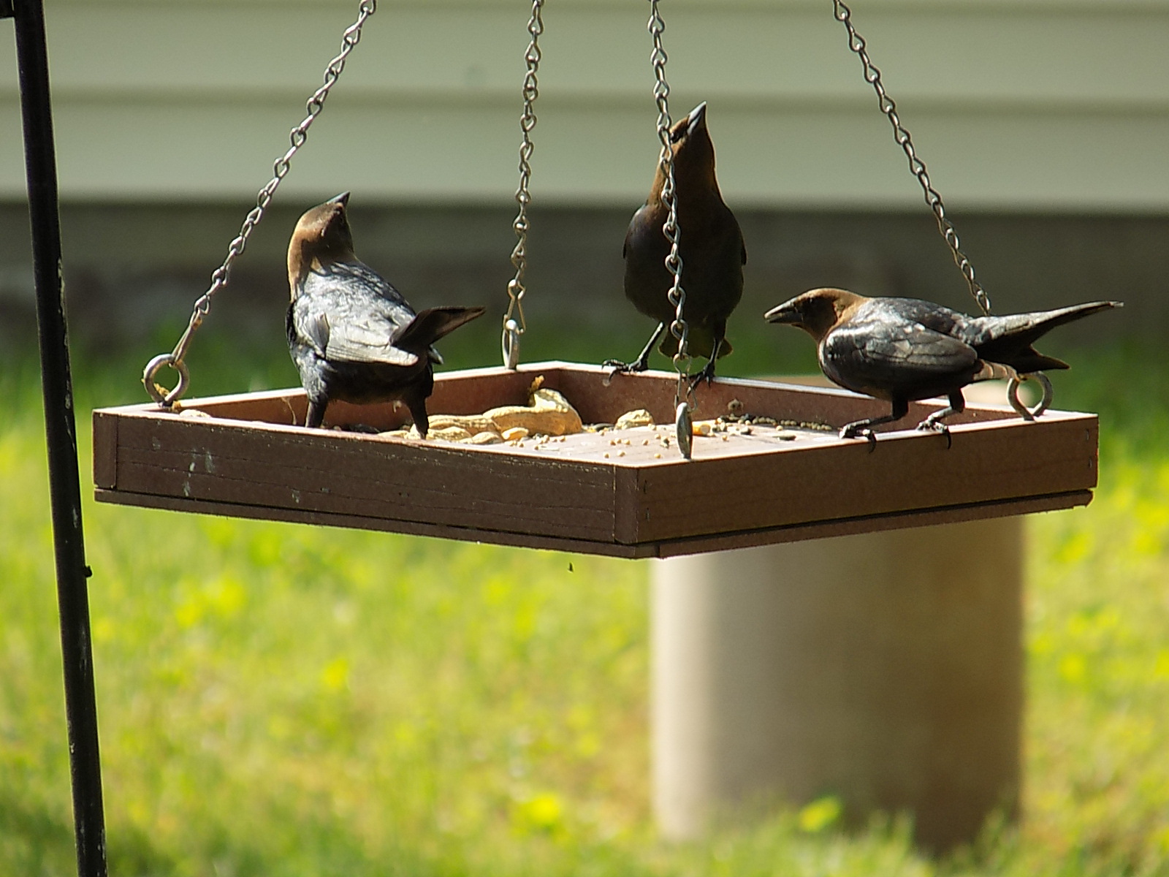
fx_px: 21275
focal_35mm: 630
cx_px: 584
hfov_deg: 3.1
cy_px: 438
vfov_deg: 2.4
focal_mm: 112
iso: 80
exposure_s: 1/125
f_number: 5.9
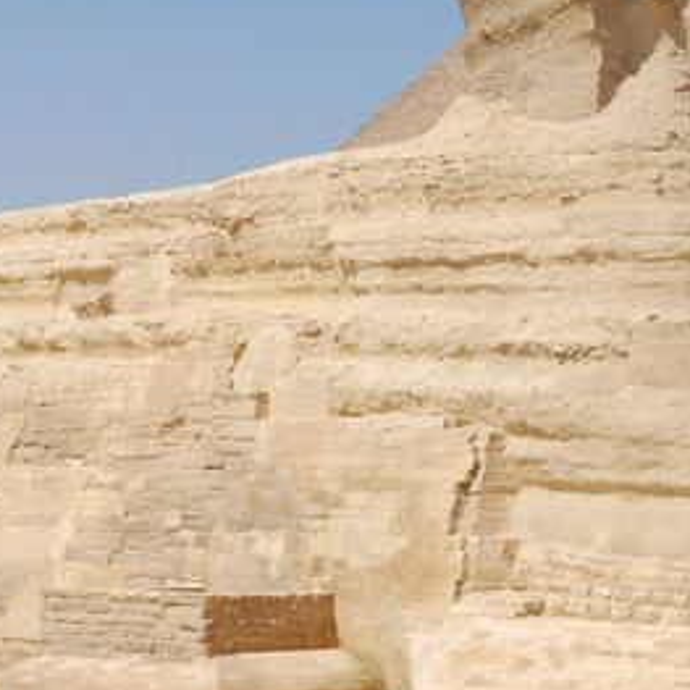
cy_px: 202
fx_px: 2371
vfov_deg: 16.5
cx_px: 270
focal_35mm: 105
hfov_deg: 16.5
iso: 100
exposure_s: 1/200
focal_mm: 31
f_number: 11
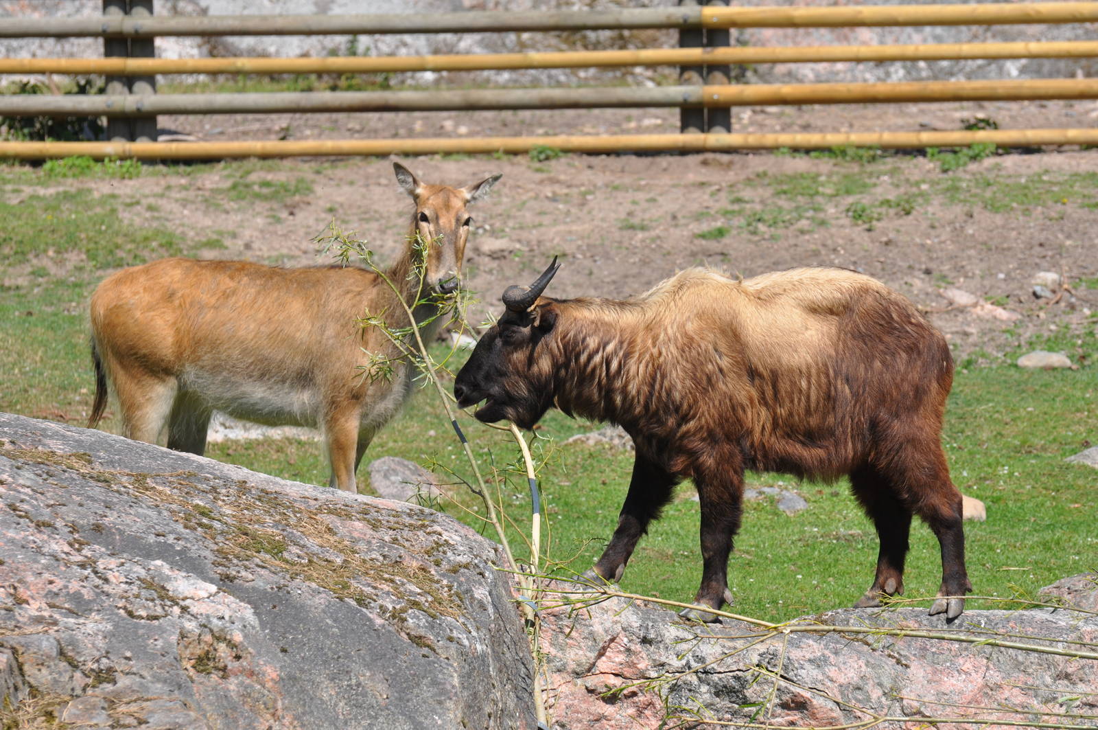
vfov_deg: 5.1
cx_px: 549
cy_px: 365
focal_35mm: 270
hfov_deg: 7.6
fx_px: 8226
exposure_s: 1/800
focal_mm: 180
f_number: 6.3
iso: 200
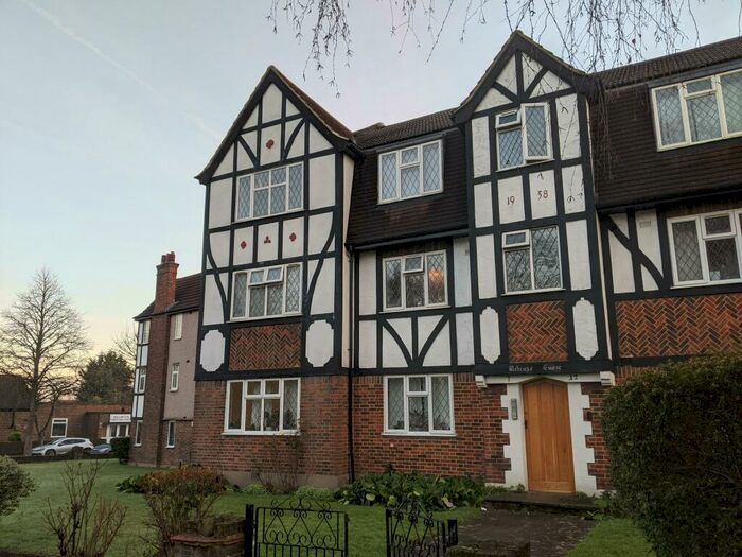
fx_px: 579
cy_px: 278
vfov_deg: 51.4
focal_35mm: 27
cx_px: 371
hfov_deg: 65.3
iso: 68
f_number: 1.8
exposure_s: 1/111
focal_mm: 4.44
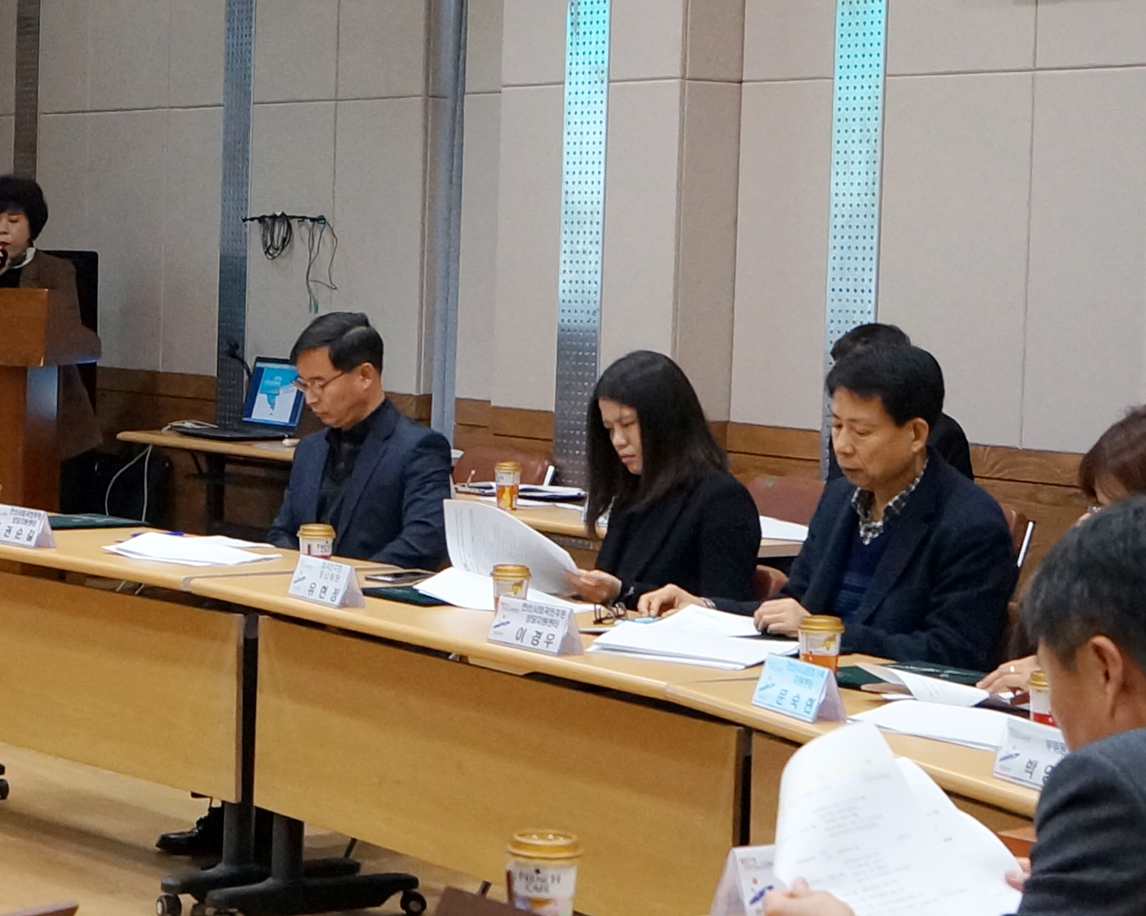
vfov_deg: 16.7
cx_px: 82
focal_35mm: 92
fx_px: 3120
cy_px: 467
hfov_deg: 20.3
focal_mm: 18
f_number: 4
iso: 800
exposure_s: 1/80
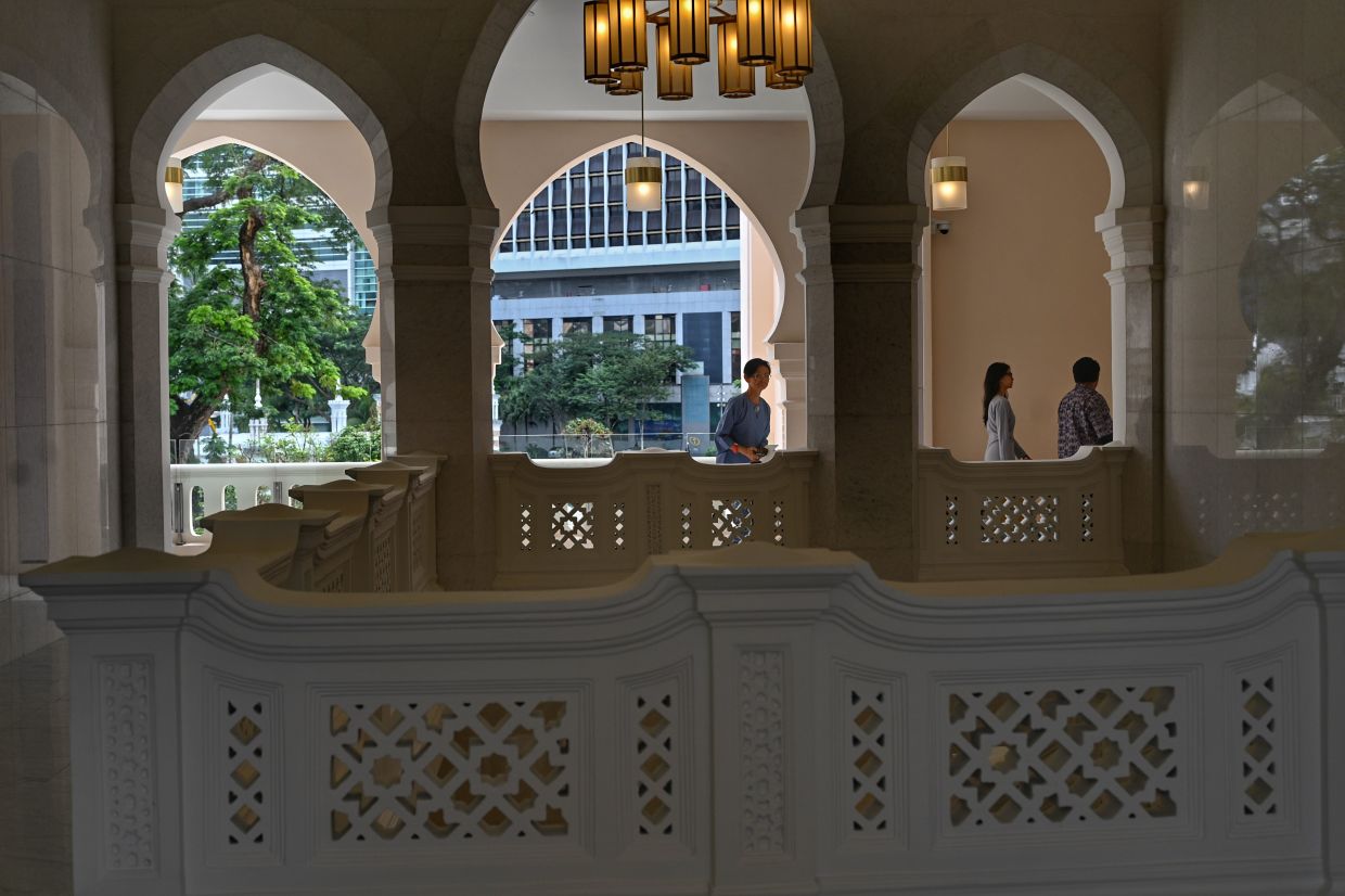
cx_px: 672
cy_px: 448
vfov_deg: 31.2
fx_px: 1606
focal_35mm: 43
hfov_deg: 45.4
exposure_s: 1/500
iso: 140
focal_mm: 43
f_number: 4
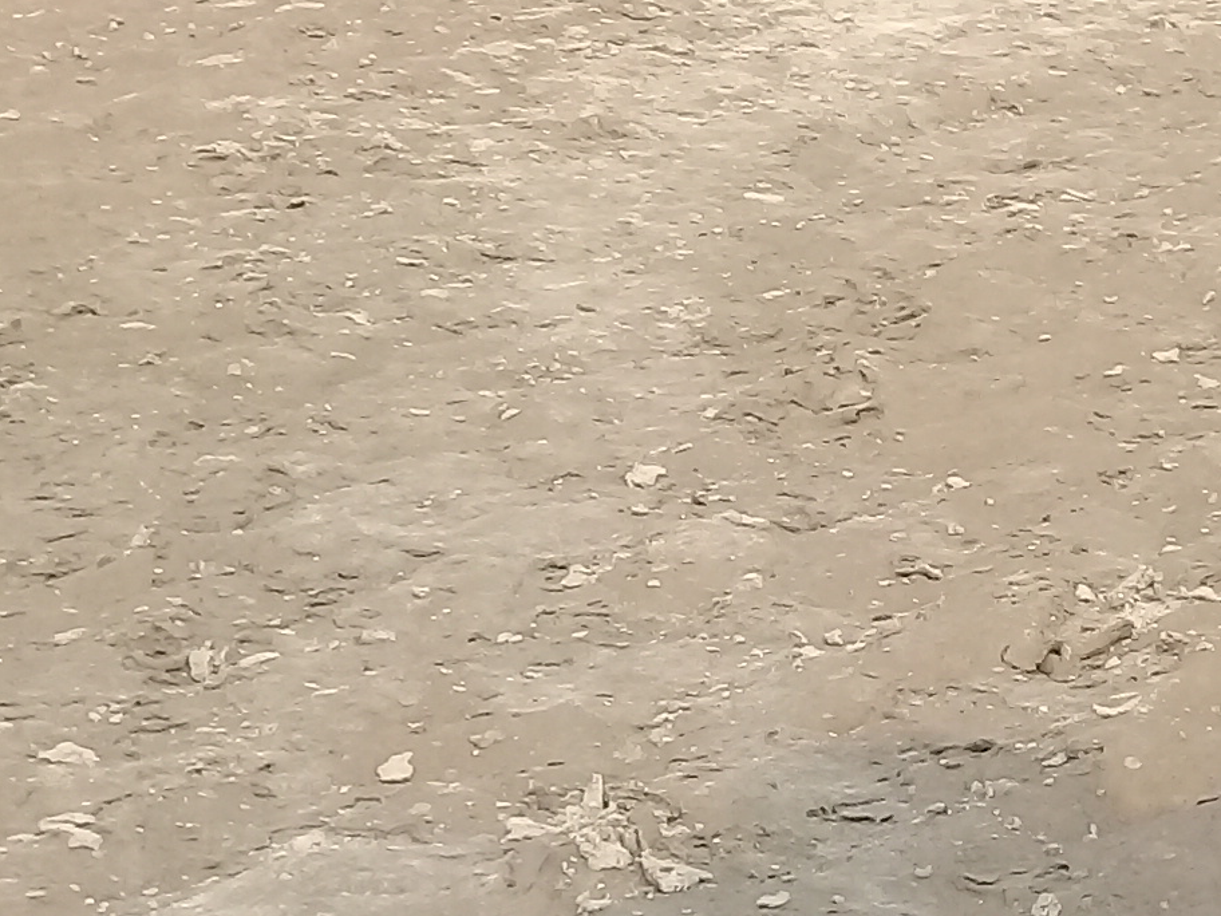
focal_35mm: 111
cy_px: -198
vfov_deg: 13.0
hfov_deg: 15.7
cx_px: 2048
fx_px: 3915
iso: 50
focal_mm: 3.3
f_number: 2.2
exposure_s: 1/646
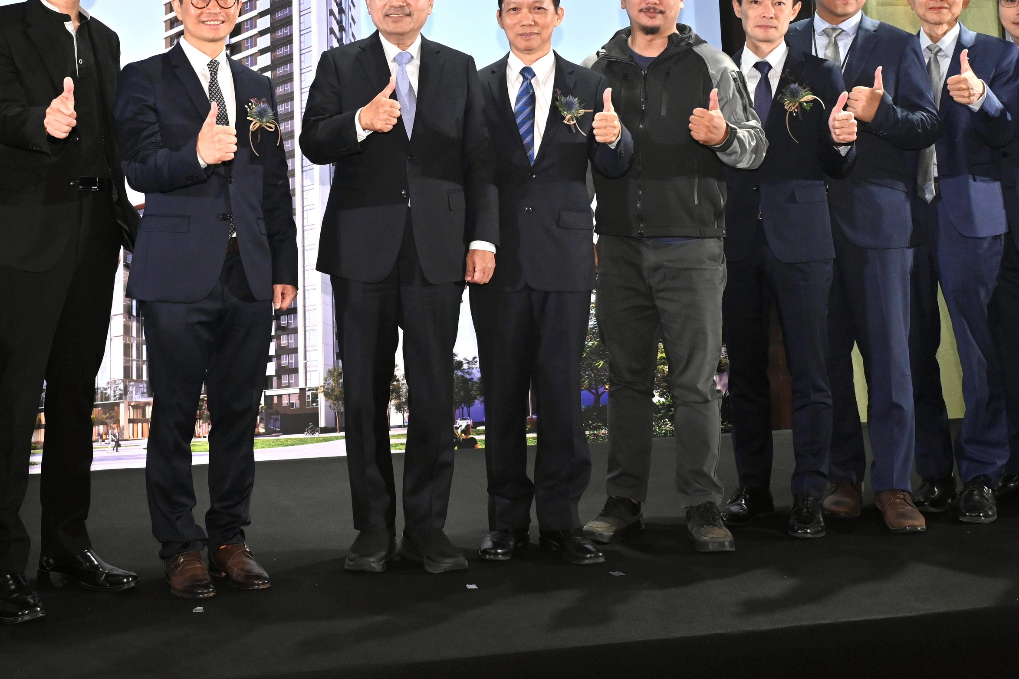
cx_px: 384
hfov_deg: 42.4
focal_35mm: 46
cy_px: 66
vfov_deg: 28.1
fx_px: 1302
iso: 1250
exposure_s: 1/125
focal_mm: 24
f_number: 4
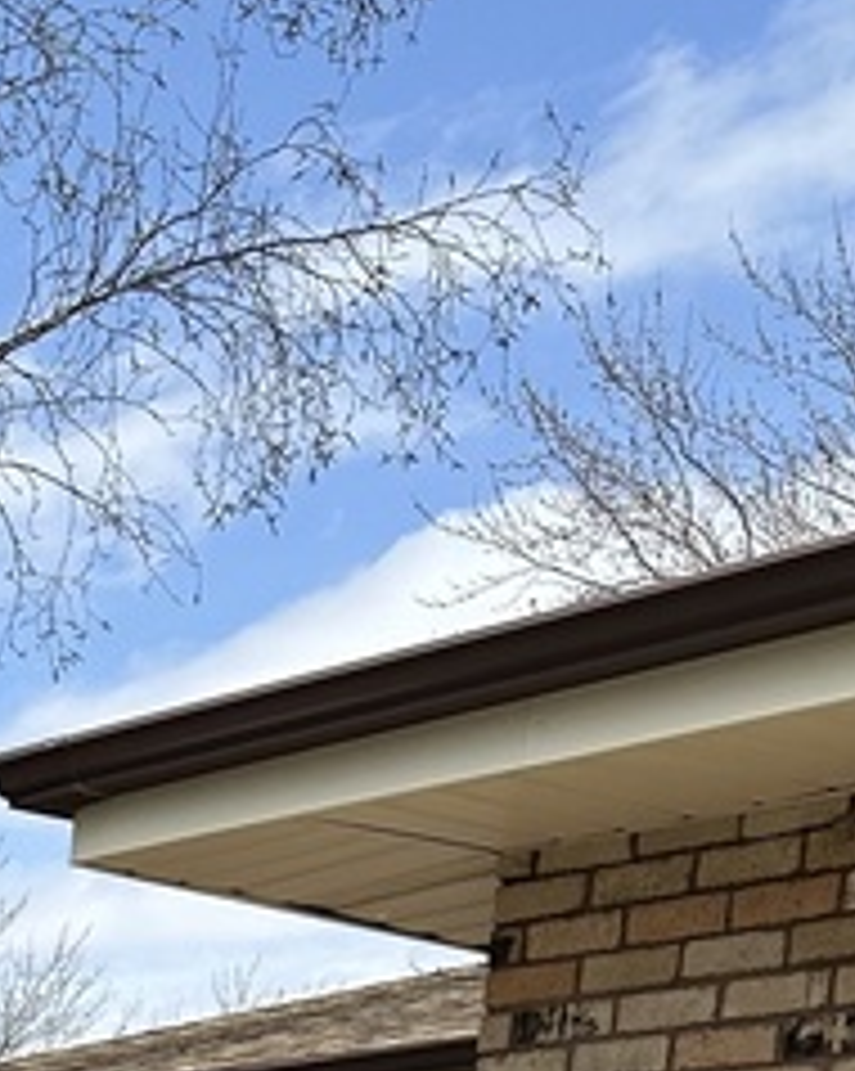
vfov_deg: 16.3
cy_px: 1876
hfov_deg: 13.6
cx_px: -684
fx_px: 3199
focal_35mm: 101
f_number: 1.78
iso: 80
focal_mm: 6.86
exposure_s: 1/5848
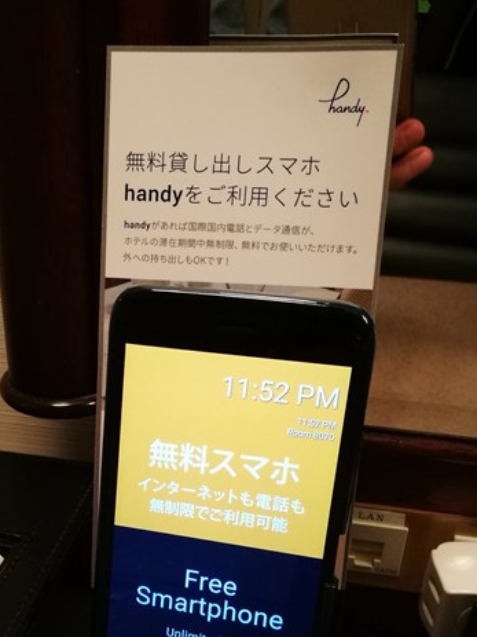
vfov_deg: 43.5
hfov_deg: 33.9
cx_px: 147
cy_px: 469
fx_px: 772
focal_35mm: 42
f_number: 2.2
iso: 400
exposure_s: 1/30
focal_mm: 4.5
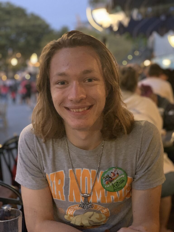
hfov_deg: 28.0
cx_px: 87
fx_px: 349
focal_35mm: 52
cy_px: 116
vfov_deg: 36.8
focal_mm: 6
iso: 640
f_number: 2.4
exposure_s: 1/30
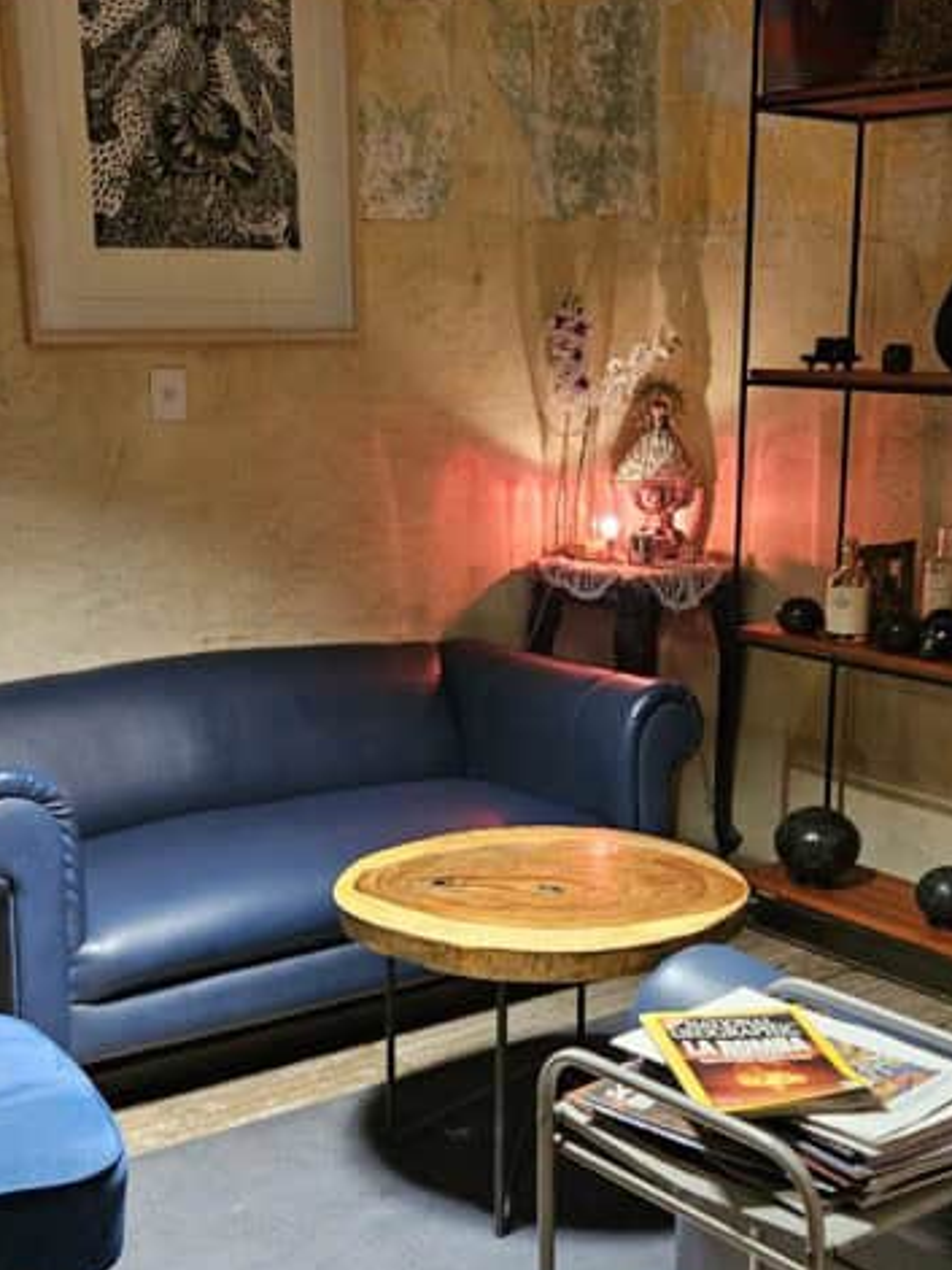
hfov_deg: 28.8
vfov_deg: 38.2
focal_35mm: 50
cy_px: 653
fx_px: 1834
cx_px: 661
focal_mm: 5.4
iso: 640
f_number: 1.8
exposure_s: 1/24
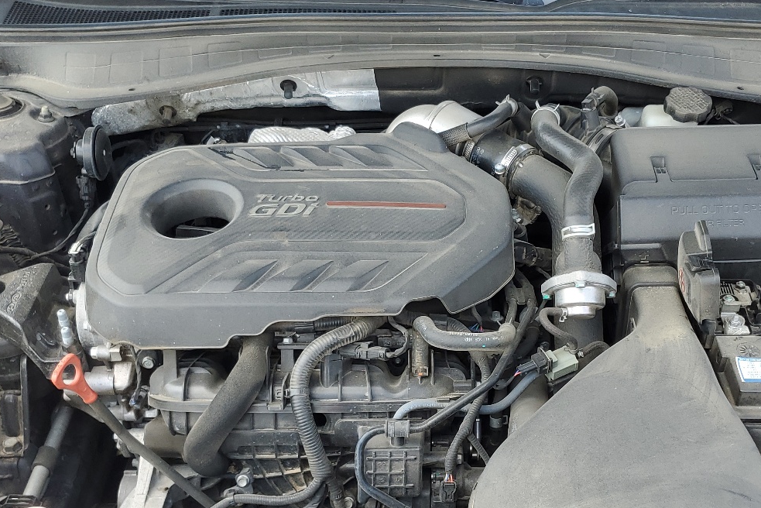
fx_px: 930
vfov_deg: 30.4
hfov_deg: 44.4
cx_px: 424
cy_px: 316
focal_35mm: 44
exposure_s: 1/370
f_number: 1.5
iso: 50
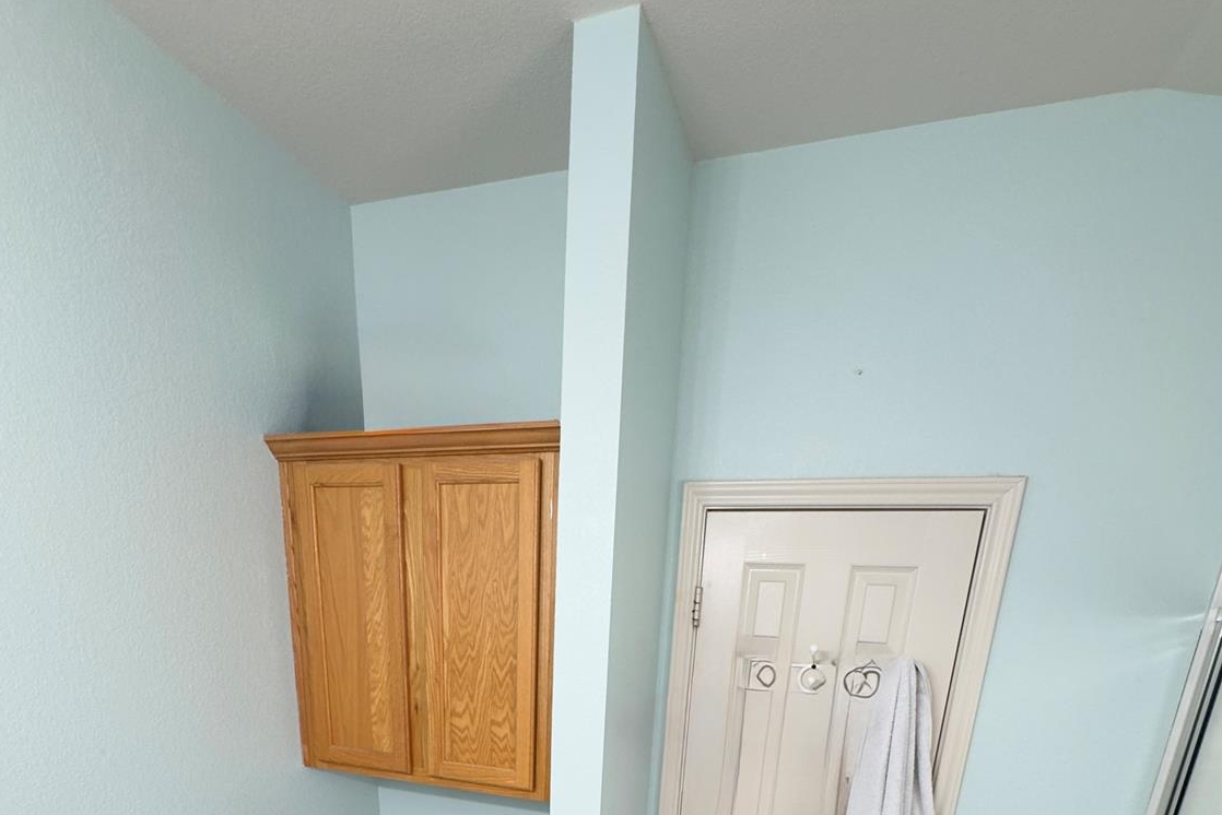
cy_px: 834
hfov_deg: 84.0
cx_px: 600
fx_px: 679
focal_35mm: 20
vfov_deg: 49.3
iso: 160
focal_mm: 2.22
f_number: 2.2
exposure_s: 1/120
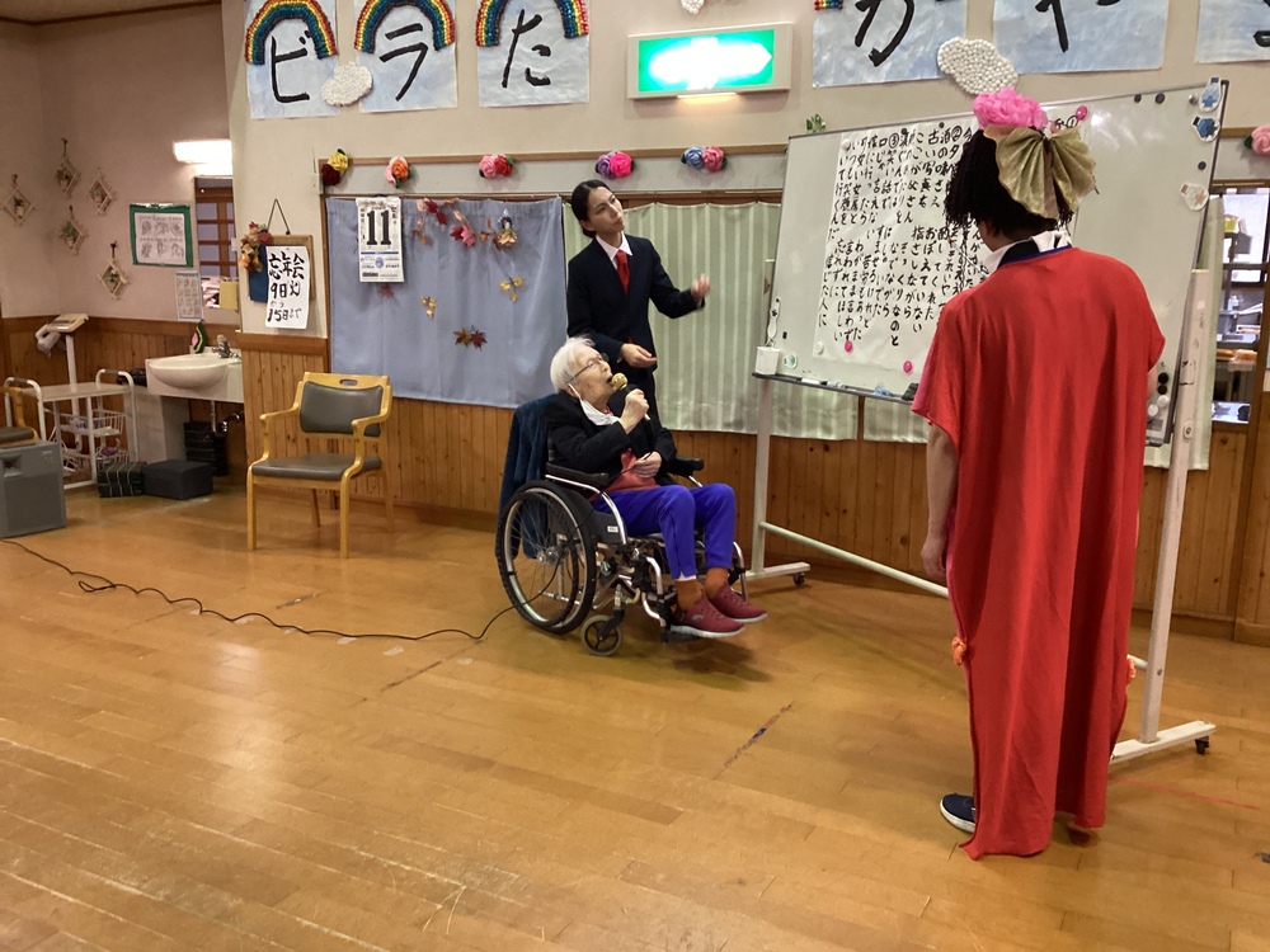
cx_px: 635
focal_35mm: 31
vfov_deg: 45.4
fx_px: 1137
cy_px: 476
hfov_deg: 58.4
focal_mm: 3.3
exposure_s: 1/60
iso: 400
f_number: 2.4
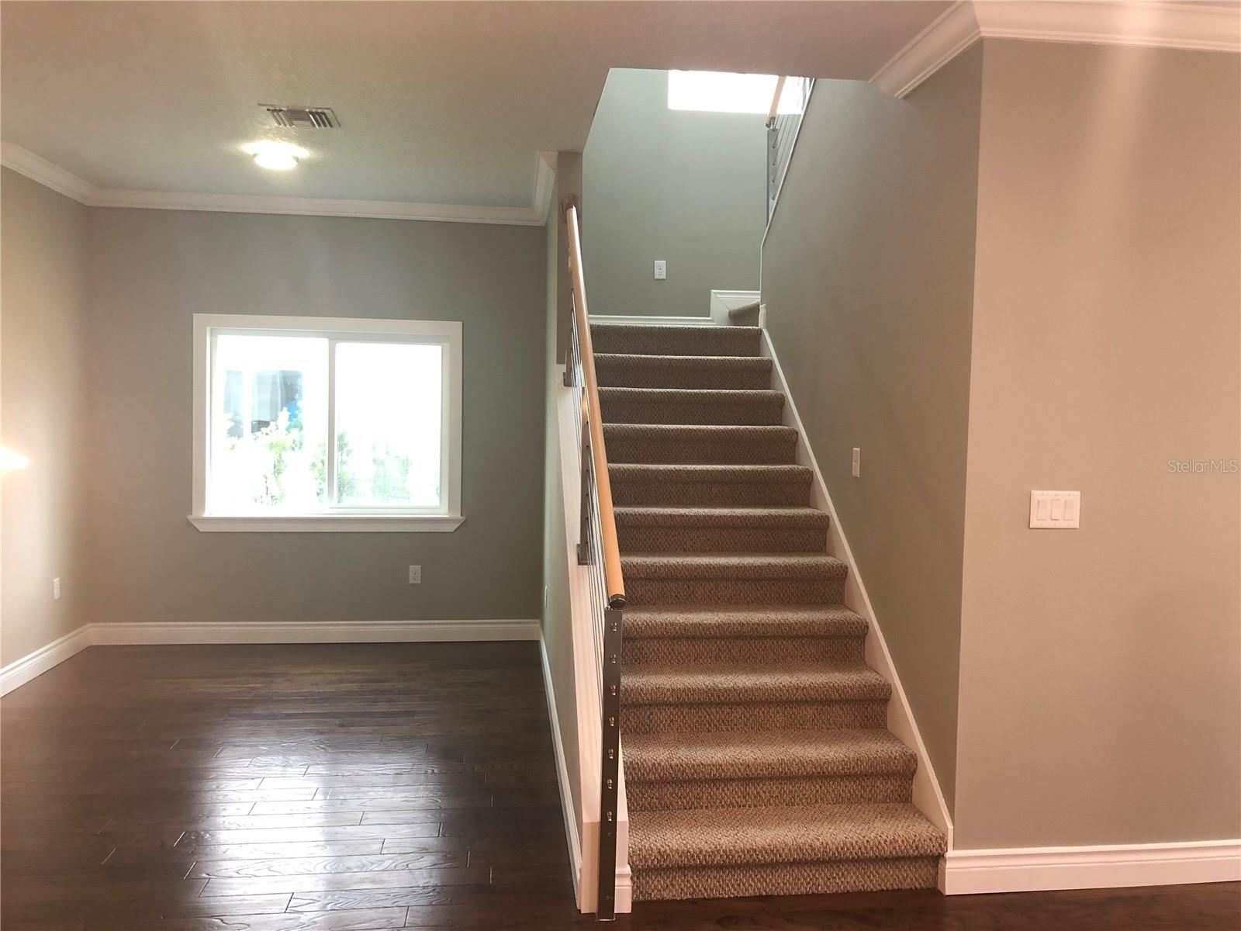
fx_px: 1004
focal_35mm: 28
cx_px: 620
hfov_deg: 63.4
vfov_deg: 49.7
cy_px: 466
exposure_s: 1/15
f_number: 1.8
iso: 50
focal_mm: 4
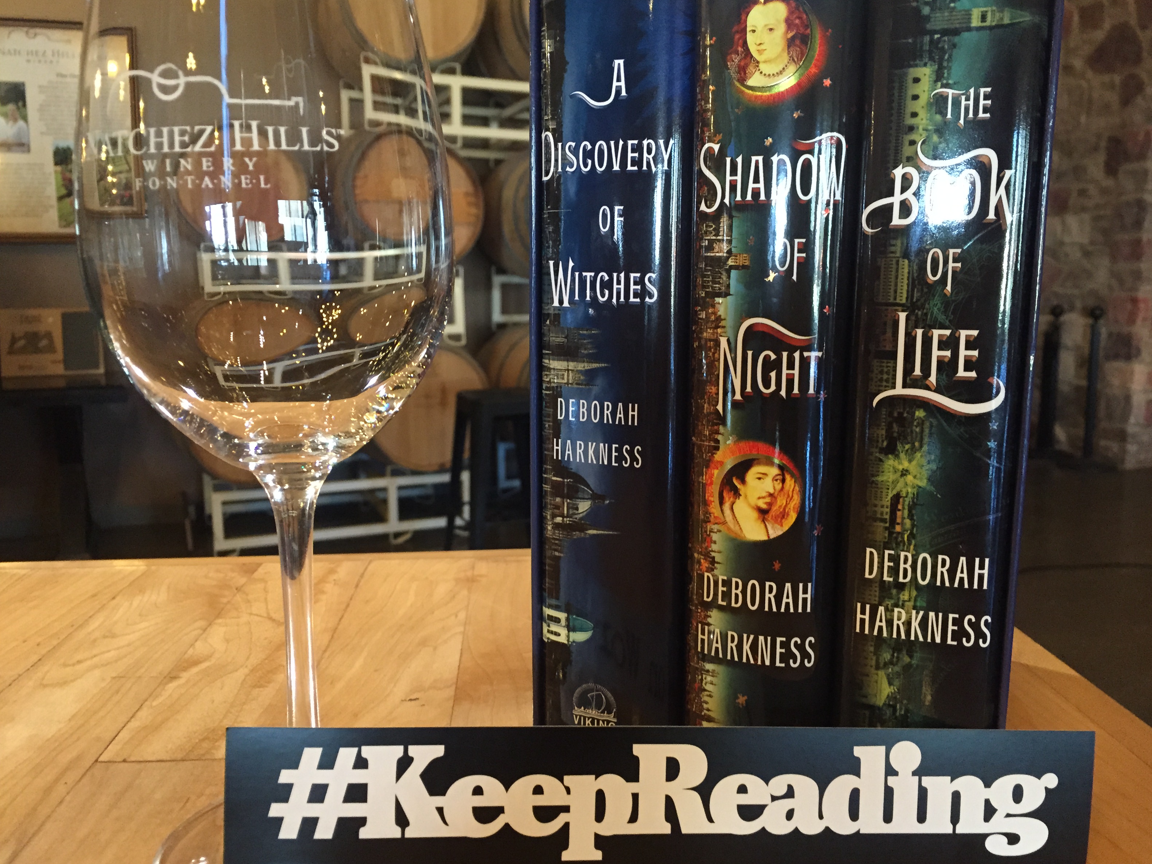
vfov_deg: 46.8
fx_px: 998
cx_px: 595
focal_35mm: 30
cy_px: 437
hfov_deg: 60.0
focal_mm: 4.15
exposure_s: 1/30
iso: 250
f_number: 2.2
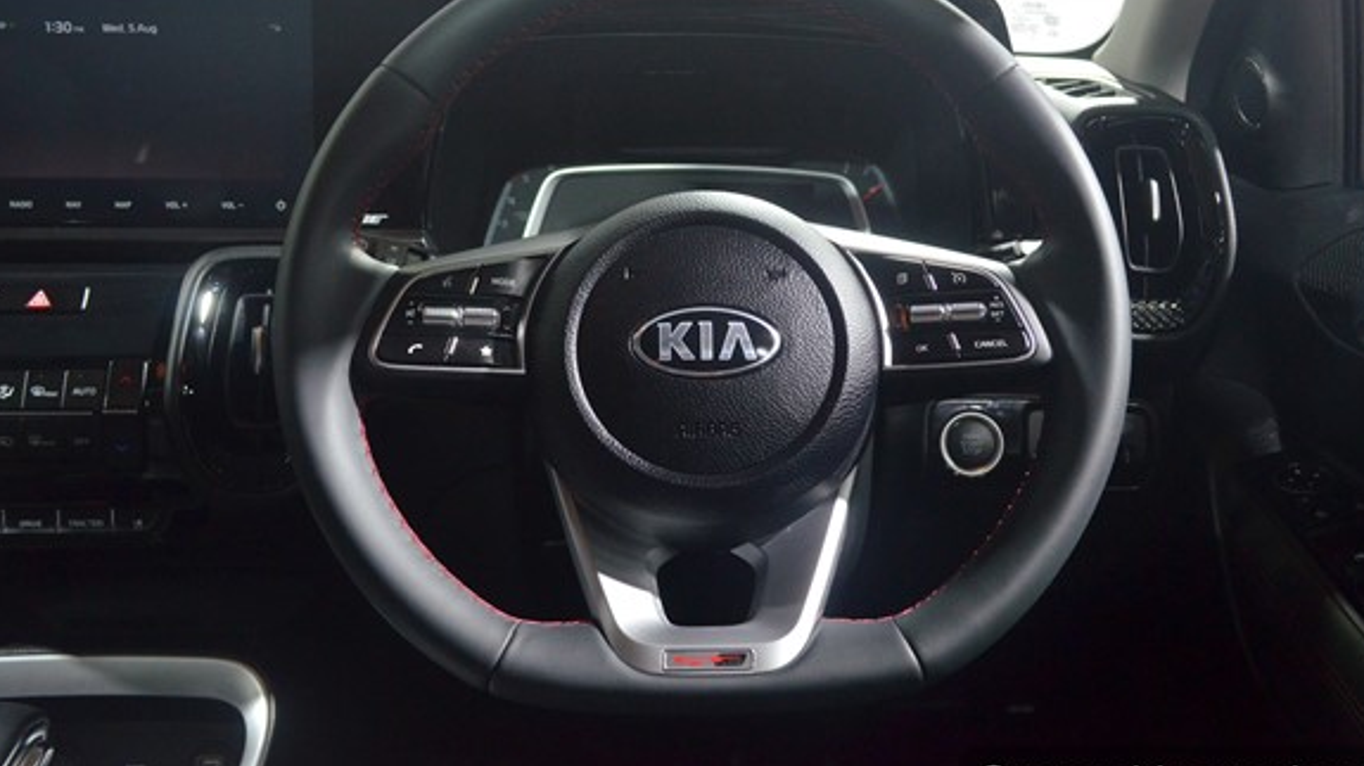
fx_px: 1302
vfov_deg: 32.8
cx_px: 702
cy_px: 336
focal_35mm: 36
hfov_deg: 55.3
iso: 1600
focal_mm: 22
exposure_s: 1/800
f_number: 5
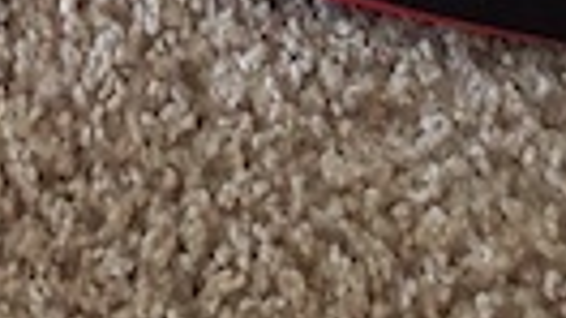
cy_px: -636
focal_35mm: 172
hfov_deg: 11.0
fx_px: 2579
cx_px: -669
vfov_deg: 6.4
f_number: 1.5
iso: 500
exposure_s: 1/17
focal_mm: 4.3
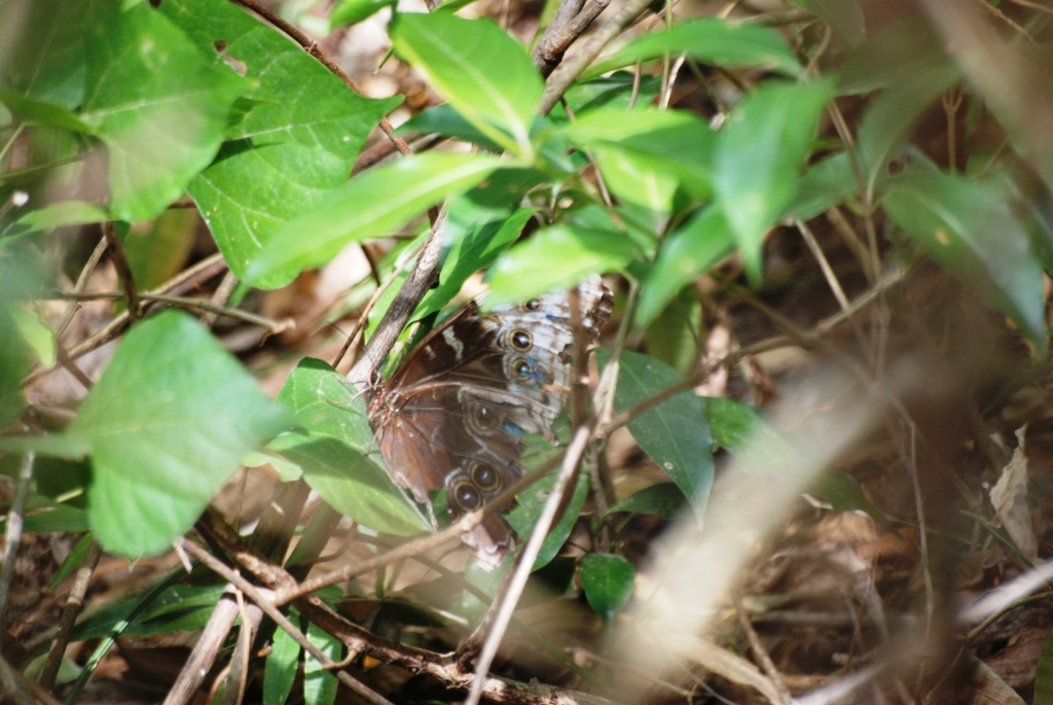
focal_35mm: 450
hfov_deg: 4.6
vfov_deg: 3.1
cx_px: 526
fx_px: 13175
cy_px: 352
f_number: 5.6
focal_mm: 300
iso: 400
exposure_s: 1/125
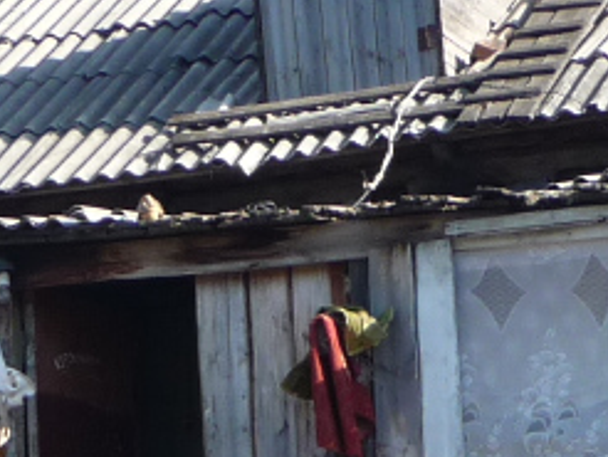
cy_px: 762
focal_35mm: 264
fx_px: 4641
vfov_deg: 5.6
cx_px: 282
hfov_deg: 7.5
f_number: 4.2
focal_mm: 8.5
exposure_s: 1/250
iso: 100
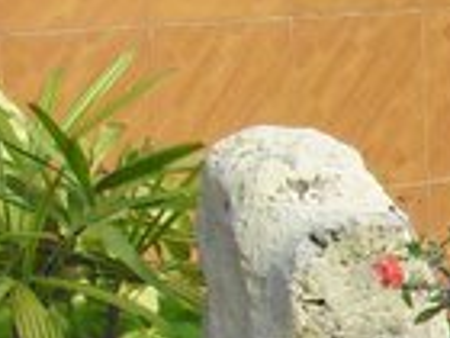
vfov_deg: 5.3
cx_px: 1218
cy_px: 377
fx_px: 3601
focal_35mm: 277
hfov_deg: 6.6
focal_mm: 6.2
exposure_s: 1/100
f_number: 2.8
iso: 100
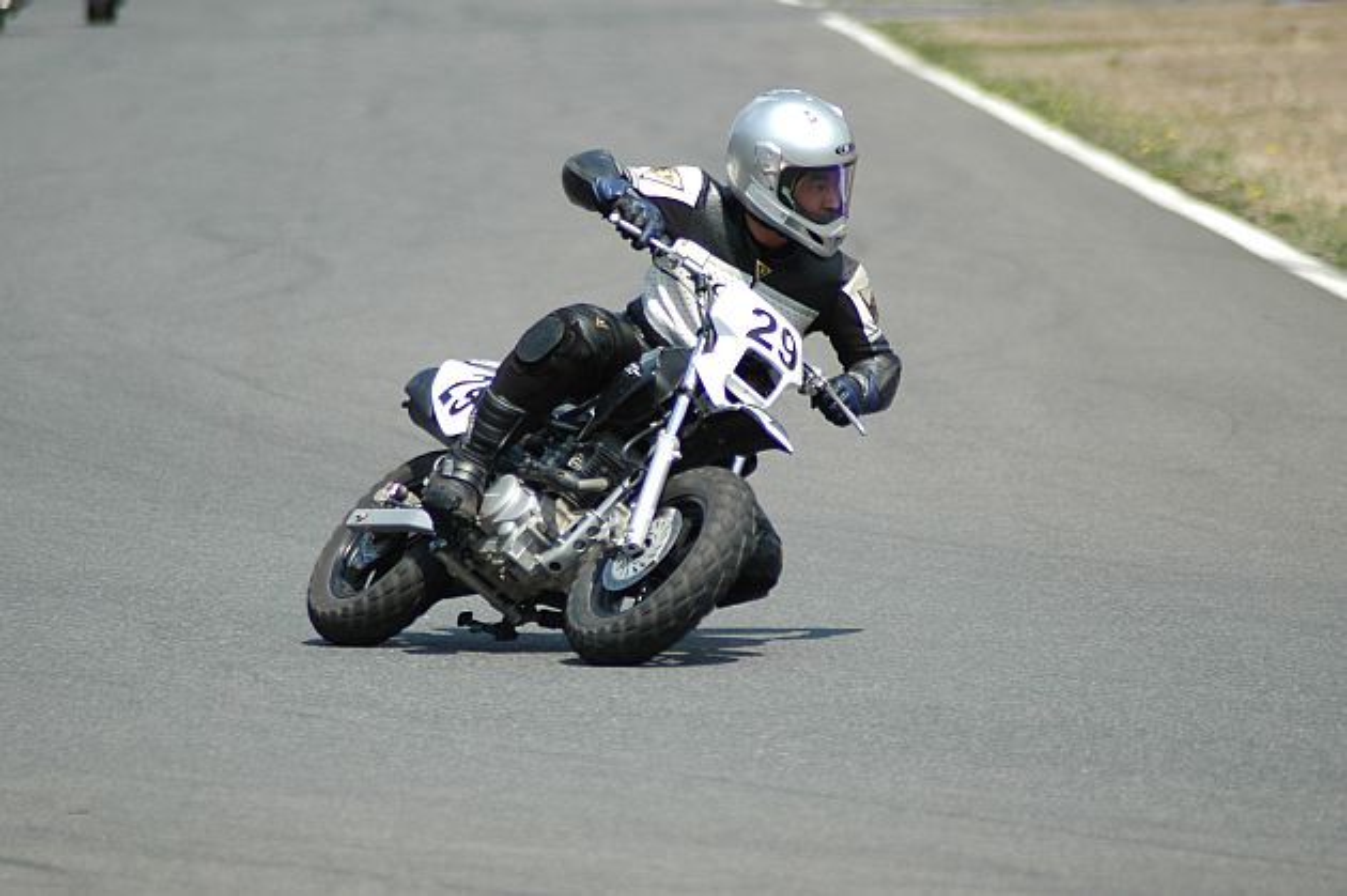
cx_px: 674
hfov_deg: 4.6
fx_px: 16824
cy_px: 448
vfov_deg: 3.1
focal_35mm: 450
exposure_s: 1/800
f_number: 6
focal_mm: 300
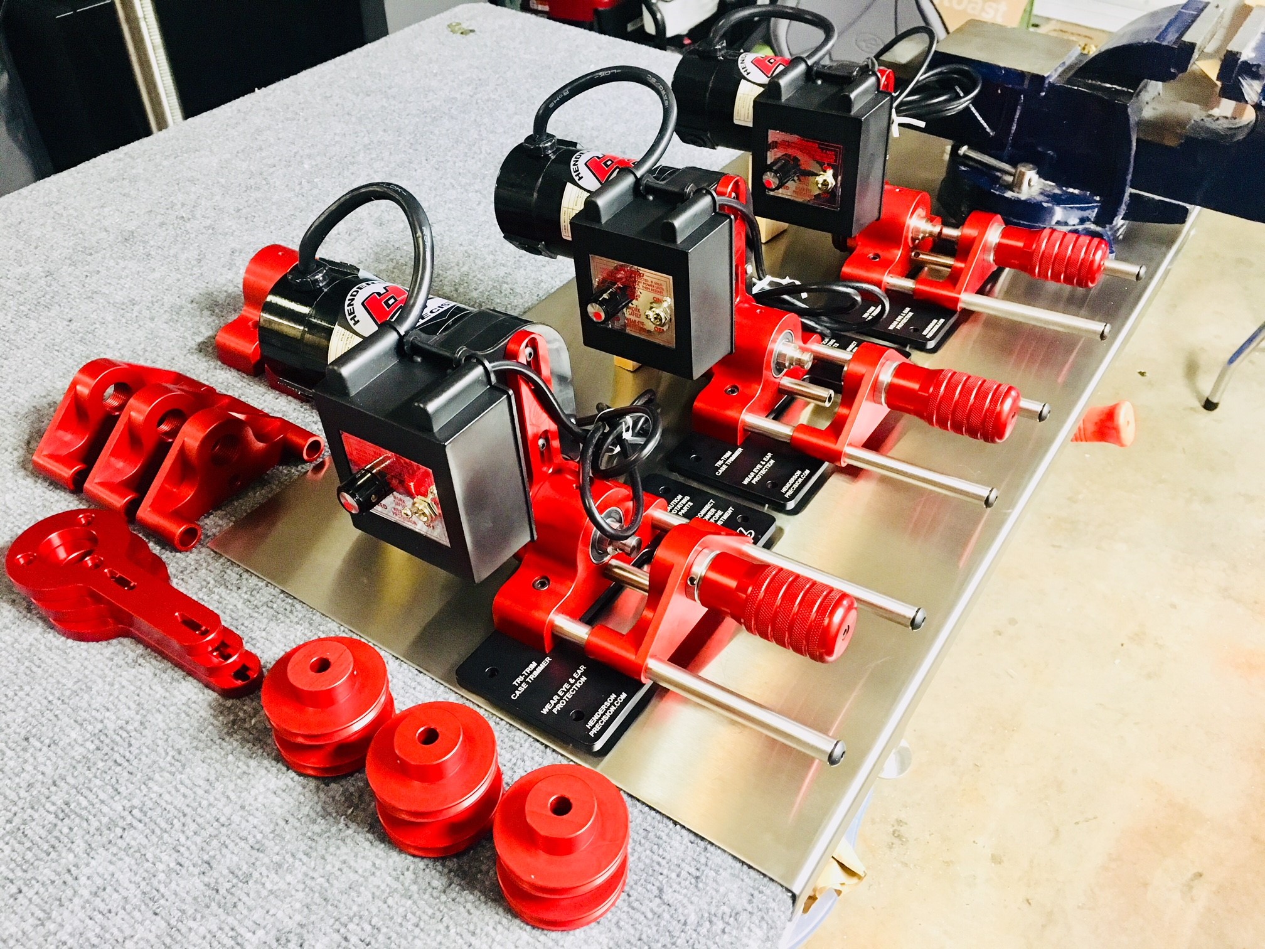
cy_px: 474
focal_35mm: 29
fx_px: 1060
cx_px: 632
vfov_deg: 48.2
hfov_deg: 61.7
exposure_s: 1/15
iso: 250
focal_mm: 4.15
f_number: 2.2
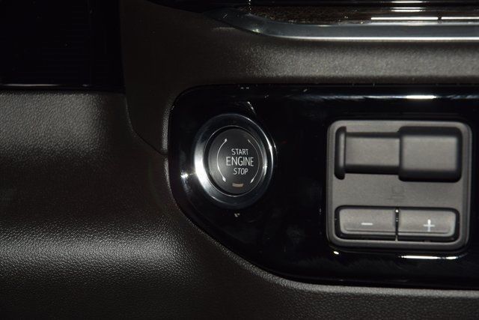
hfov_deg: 19.5
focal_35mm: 105
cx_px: 240
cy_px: 160
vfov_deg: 13.0
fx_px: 1397
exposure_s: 1/125
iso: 100
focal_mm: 70
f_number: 8
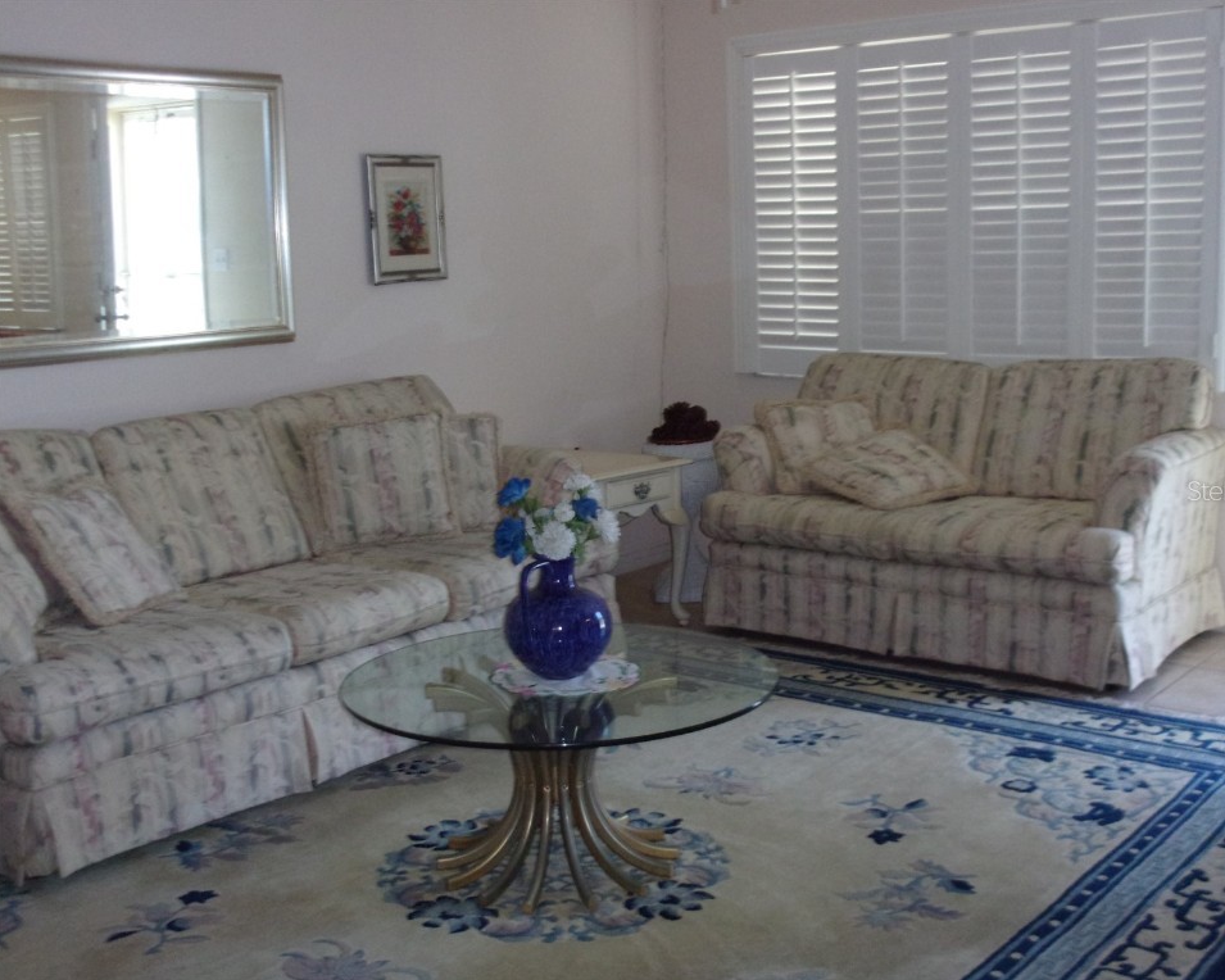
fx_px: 1631
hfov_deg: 41.1
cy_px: 490
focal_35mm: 45
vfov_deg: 33.4
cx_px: 652
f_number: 4.7
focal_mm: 7.8
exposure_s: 1/34
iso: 400
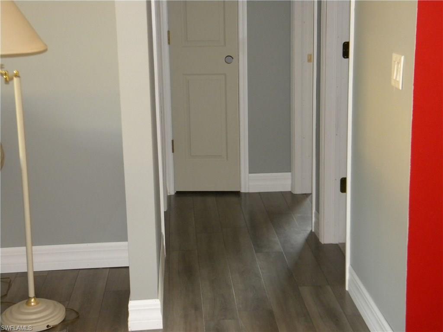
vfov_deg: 26.1
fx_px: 717
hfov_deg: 34.3
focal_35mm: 56
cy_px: 166
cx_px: 222
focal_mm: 10.1
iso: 400
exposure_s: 1/30
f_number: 4.1
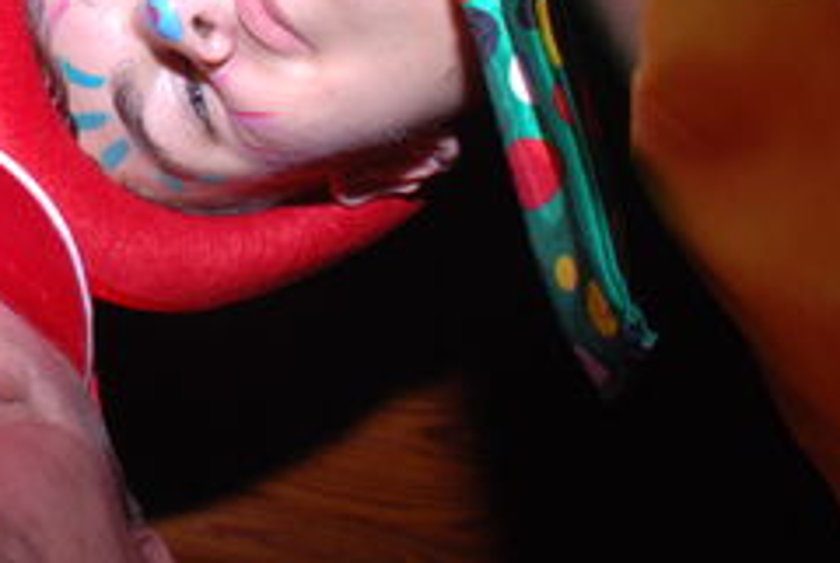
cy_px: -56
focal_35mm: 72
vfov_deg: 18.3
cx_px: -42
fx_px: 1683
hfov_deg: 26.2
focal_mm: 18
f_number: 4
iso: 200
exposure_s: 1/60
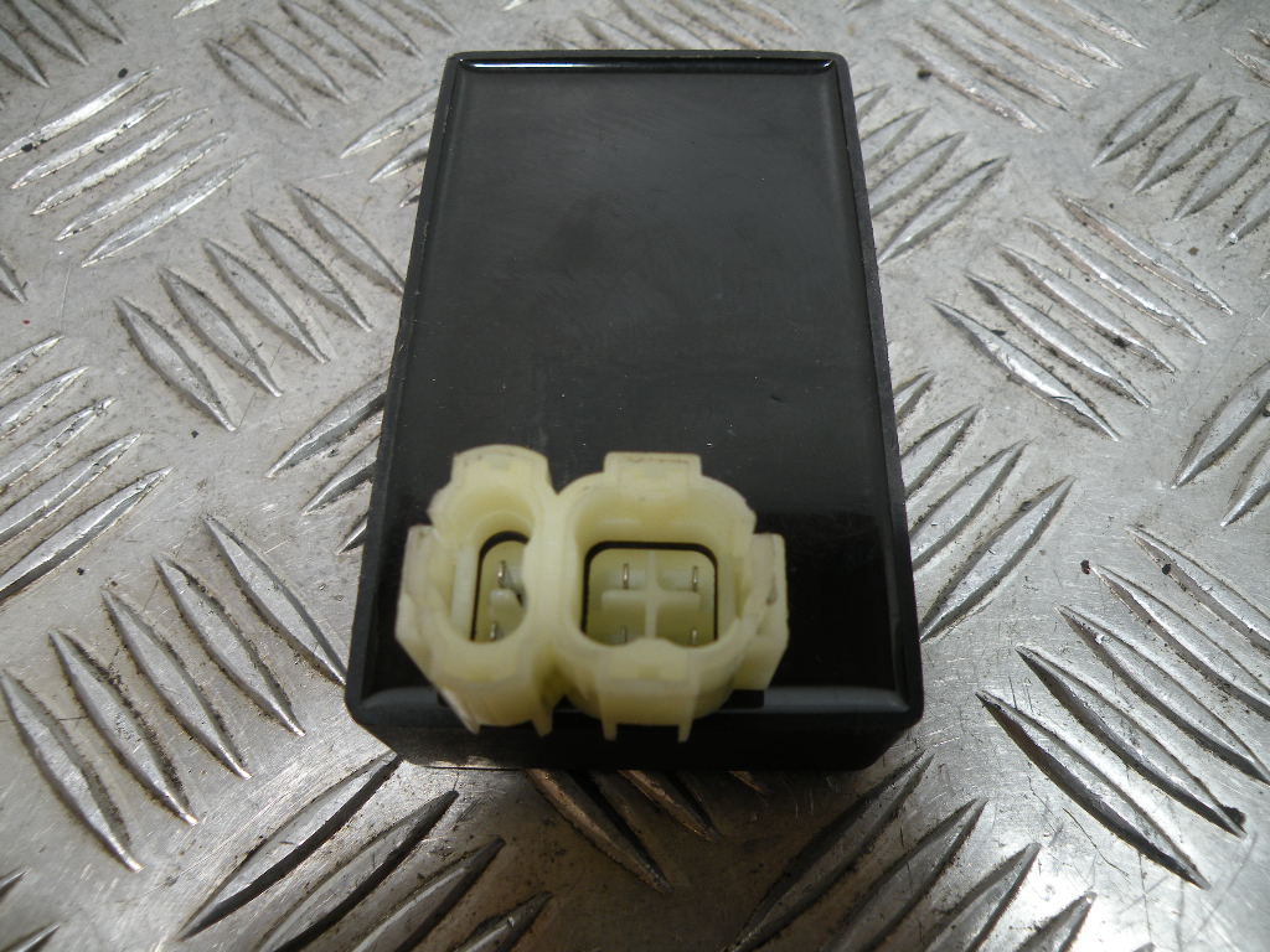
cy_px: 476
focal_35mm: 27
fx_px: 991
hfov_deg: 65.3
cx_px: 635
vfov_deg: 51.4
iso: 64
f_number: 3.2
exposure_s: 1/66
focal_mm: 4.7
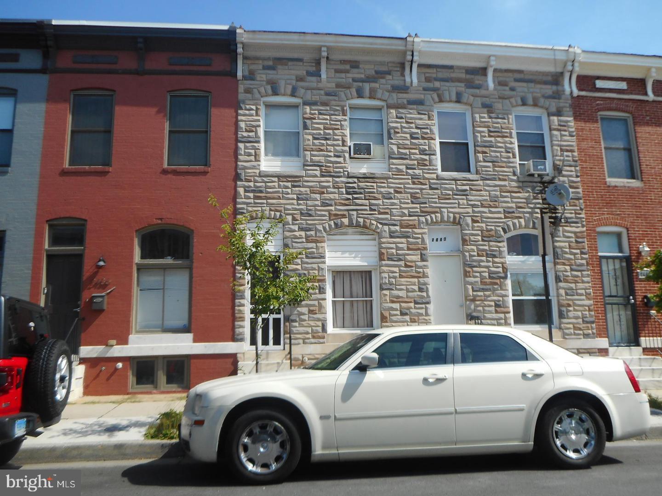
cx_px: 331
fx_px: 555
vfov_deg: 48.2
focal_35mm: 29
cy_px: 248
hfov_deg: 61.7
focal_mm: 5.2
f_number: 4
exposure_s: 1/500
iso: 80
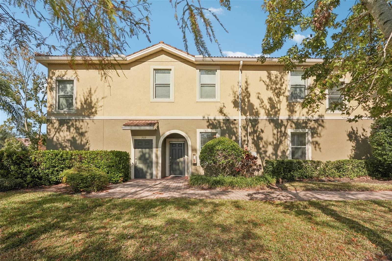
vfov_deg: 73.7
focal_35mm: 16
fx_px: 174
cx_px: 196
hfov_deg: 96.7
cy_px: 130
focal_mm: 16
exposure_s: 1/1600
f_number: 8
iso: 400
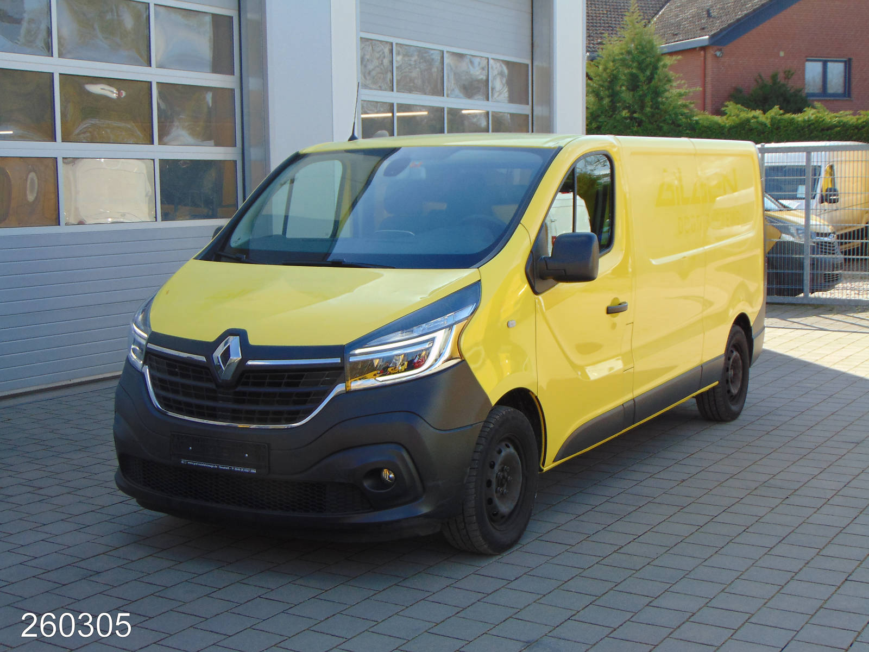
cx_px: 434
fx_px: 1255
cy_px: 326
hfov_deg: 38.2
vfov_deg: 29.1
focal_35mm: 50
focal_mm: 9
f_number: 3.5
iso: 80
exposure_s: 1/320
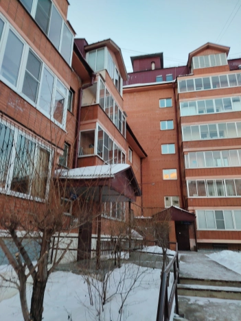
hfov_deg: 56.8
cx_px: 120
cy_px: 160
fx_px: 223
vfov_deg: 71.6
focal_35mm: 24
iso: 159
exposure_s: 1/100
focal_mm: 5.25
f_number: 1.75
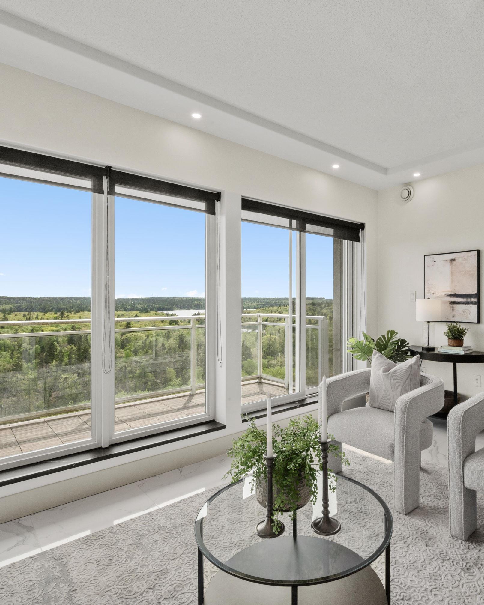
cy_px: 300
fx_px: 358
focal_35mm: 20
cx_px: 298
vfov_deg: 80.4
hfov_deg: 67.2
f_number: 22
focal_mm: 14
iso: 320
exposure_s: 1/40
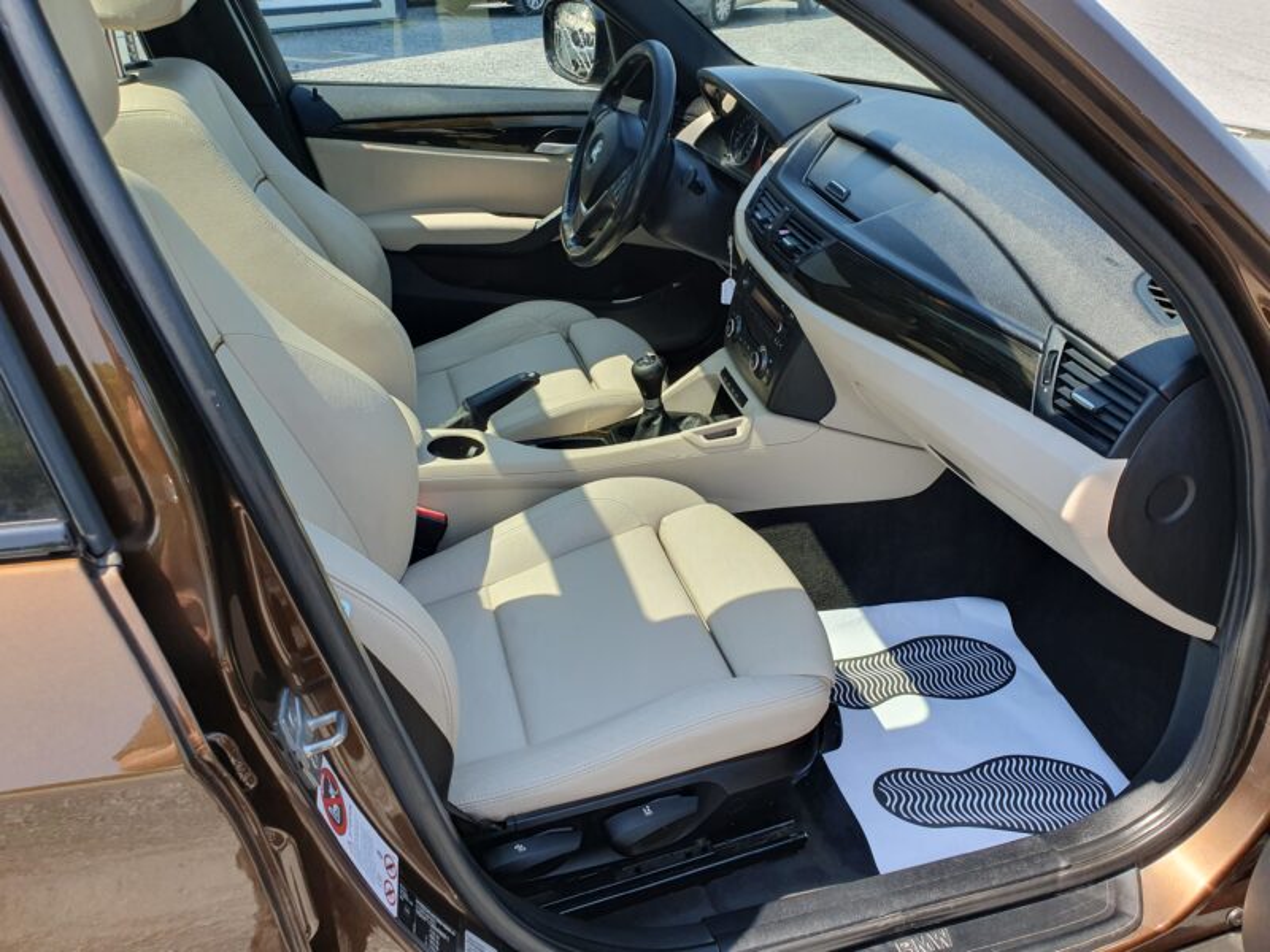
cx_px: 635
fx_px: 954
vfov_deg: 53.1
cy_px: 476
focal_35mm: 26
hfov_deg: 67.3
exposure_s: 1/453
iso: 50
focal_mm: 4.32
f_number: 2.4
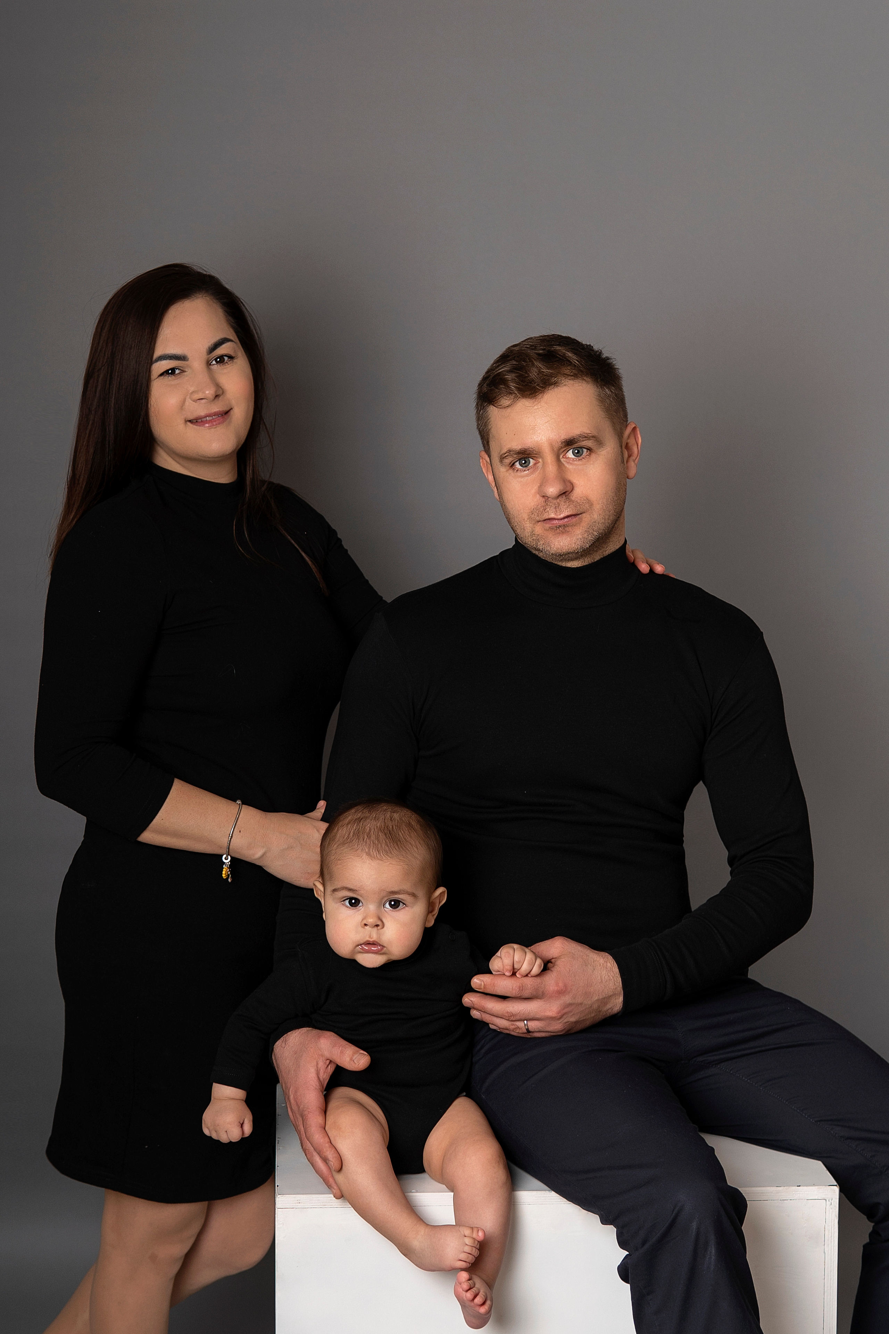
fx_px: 1667
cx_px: 444
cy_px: 667
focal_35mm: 45
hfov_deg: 29.9
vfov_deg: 43.6
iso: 100
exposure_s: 1/250
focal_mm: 30
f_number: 2.8
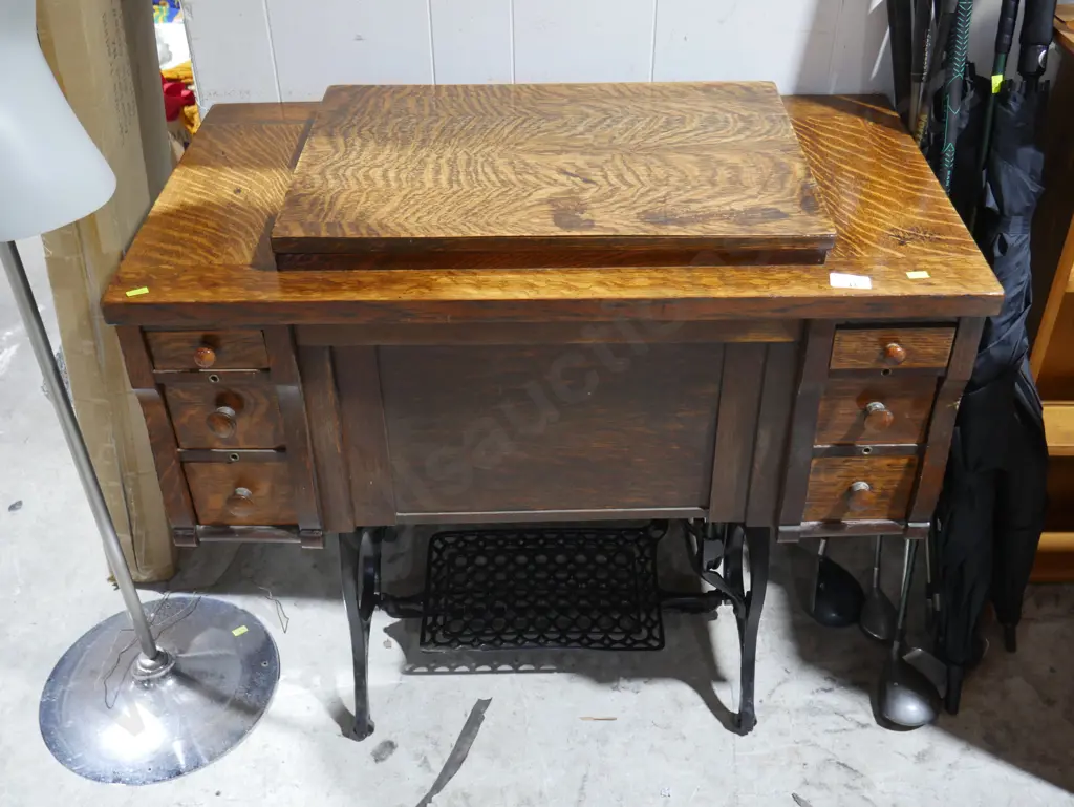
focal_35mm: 36
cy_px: 404
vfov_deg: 39.7
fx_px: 1117
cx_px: 537
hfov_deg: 51.3
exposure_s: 1/60
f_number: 4
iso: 1000
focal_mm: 18
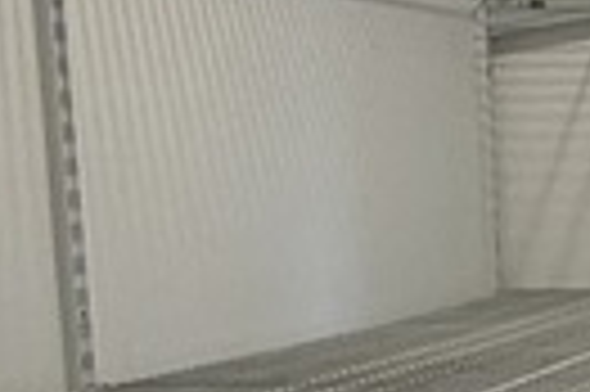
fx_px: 1964
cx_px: 1045
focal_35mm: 120
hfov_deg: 15.0
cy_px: 500
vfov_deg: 11.1
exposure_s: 1/120
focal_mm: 2.22
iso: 200
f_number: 2.2
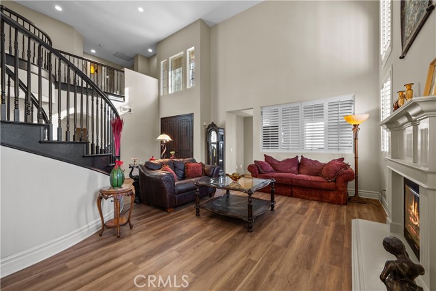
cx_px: 218
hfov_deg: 104.2
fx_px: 170
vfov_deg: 81.2
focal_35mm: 14
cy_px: 146
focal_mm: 14
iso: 250
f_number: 9
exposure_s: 1
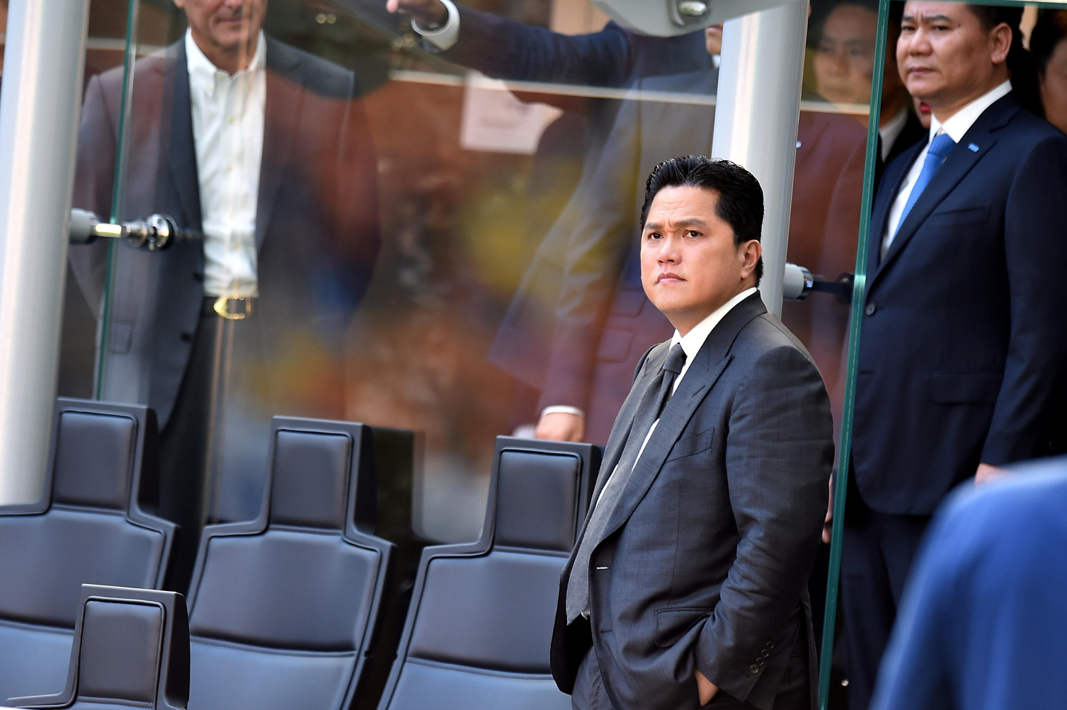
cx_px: 534
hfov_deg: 5.2
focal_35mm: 400
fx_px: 11849
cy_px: 355
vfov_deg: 3.4
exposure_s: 1/400
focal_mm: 400
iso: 800
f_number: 2.8
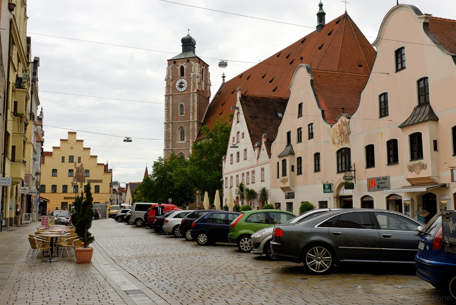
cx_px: 227
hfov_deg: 51.8
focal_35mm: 37
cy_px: 153
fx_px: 469
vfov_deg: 36.0
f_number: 8
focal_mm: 24
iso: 100
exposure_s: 1/160
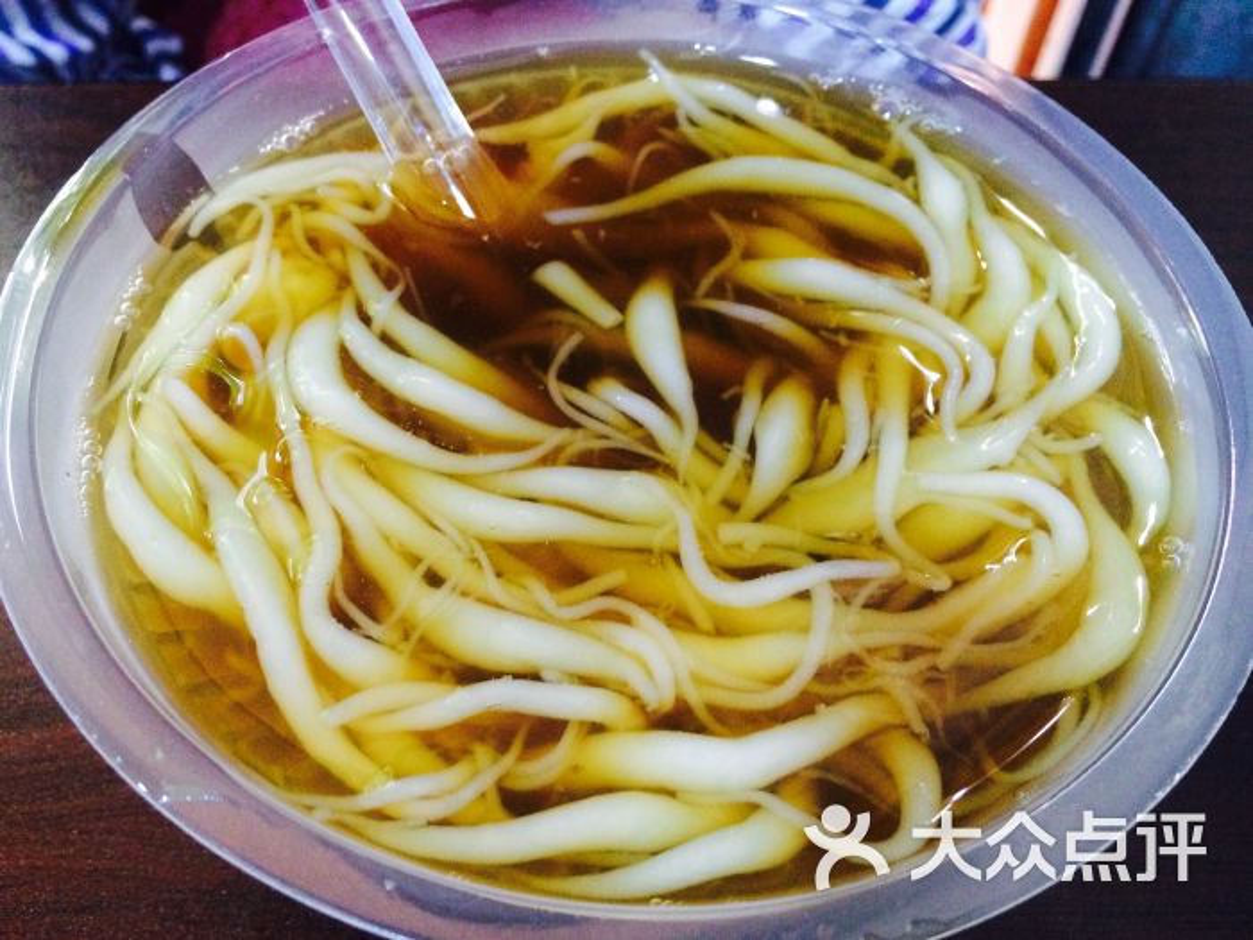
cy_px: 470
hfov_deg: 61.7
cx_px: 626
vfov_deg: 48.2
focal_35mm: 29
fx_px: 1050
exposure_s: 1/33
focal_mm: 4.15
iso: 320
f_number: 2.2
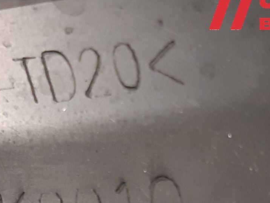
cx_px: 55
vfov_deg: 18.6
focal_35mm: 74
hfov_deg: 25.9
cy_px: 255
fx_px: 577
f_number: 1.7
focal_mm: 3.93
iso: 160
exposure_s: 1/50
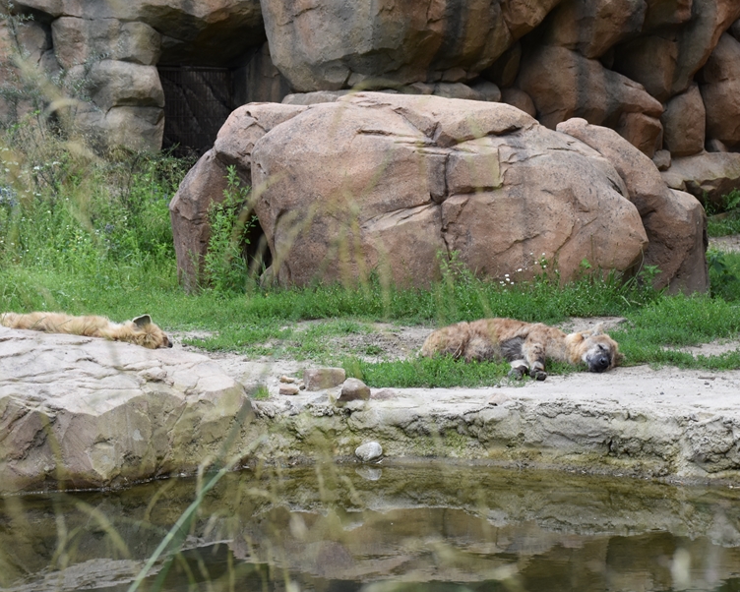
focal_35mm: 92
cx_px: 425
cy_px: 262
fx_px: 2015
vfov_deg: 16.7
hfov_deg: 20.8
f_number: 7.1
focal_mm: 48
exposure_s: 1/200
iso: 400
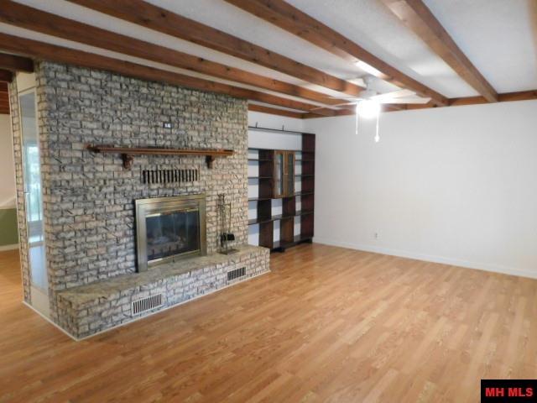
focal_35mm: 23
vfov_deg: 58.9
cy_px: 202
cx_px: 268
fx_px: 357
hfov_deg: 73.9
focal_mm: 4
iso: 400
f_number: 3
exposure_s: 1/10
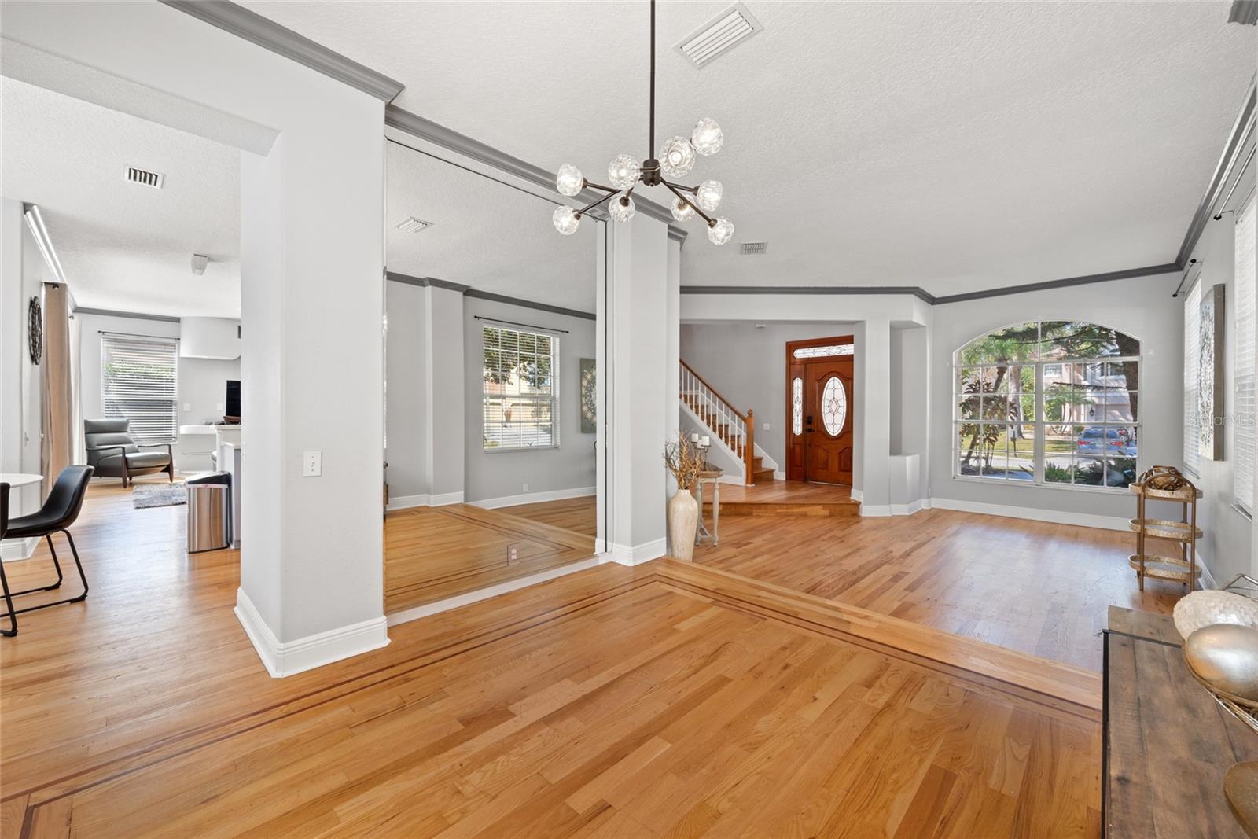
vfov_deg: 81.2
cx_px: 629
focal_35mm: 14
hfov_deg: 104.2
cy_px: 420
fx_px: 489
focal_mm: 14
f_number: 9
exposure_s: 1/4
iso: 250
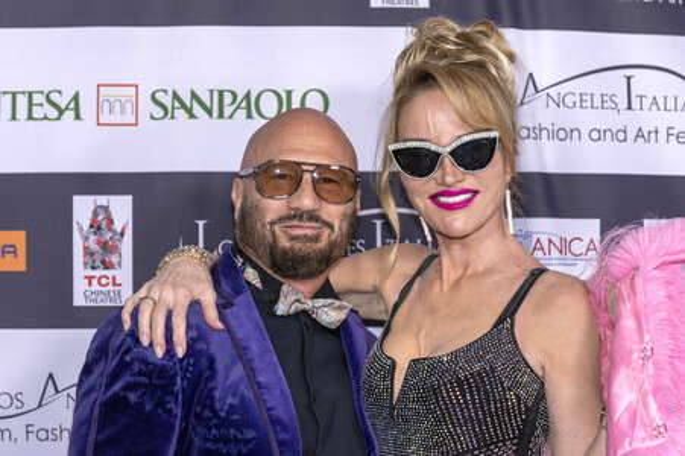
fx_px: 1483
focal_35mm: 78
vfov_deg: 17.5
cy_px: 228
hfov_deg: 26.0
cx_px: 342
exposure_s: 1/200
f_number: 5.6
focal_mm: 78
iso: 800
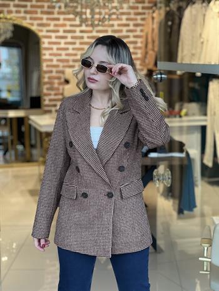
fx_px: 649
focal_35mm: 77
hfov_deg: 19.2
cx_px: 110
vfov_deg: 25.3
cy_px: 146
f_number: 2.8
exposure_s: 1/100
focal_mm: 9
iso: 160
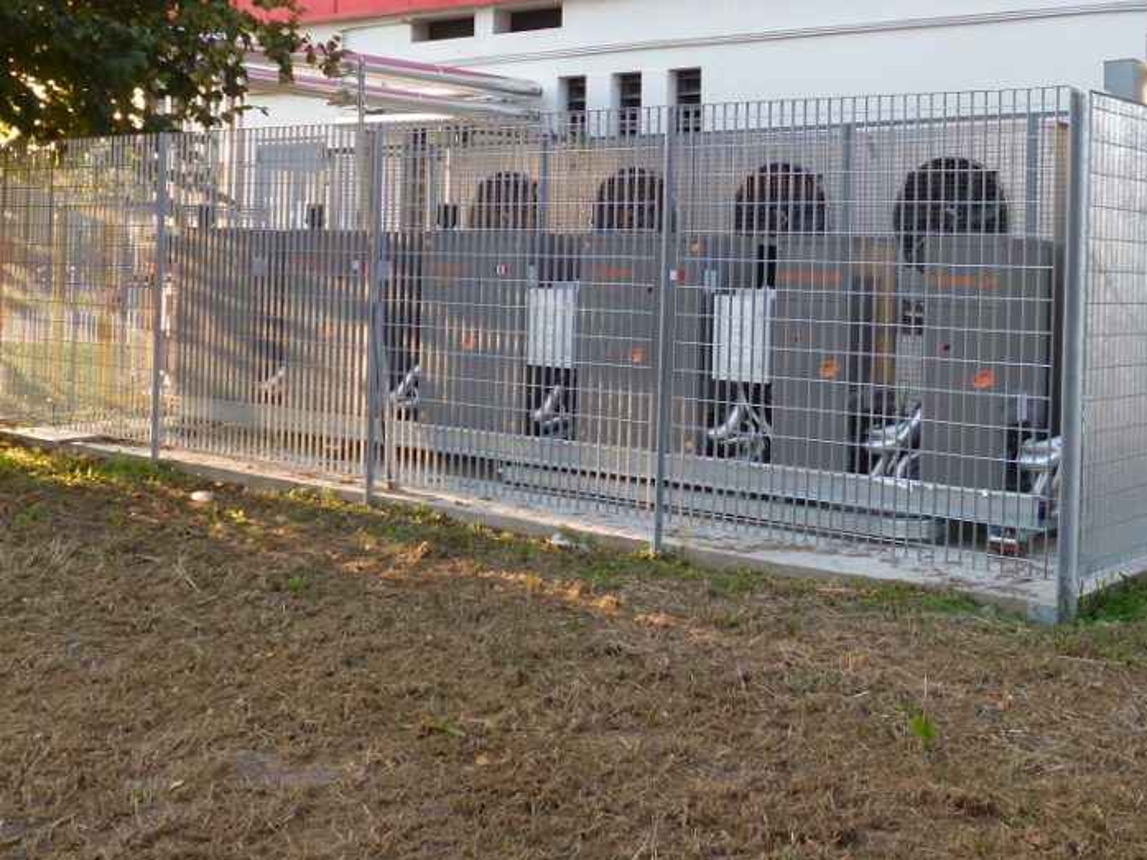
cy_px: 237
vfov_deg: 30.5
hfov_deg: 40.4
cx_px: 606
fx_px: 1558
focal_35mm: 47
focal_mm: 5.7
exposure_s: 1/100
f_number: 2.9
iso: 100
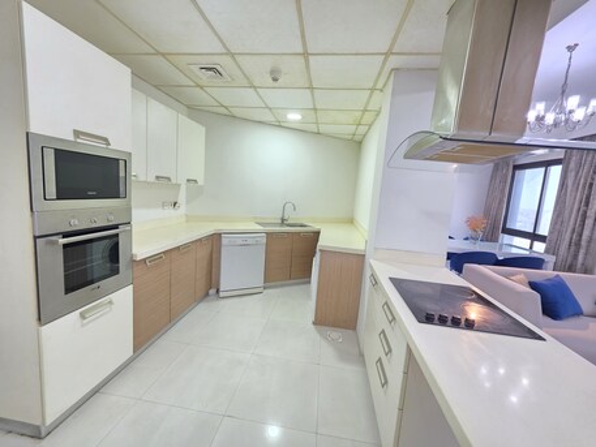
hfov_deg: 106.2
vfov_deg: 89.9
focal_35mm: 13
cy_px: 224
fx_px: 224
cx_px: 298
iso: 320
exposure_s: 1/50
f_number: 1.9
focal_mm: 2.2
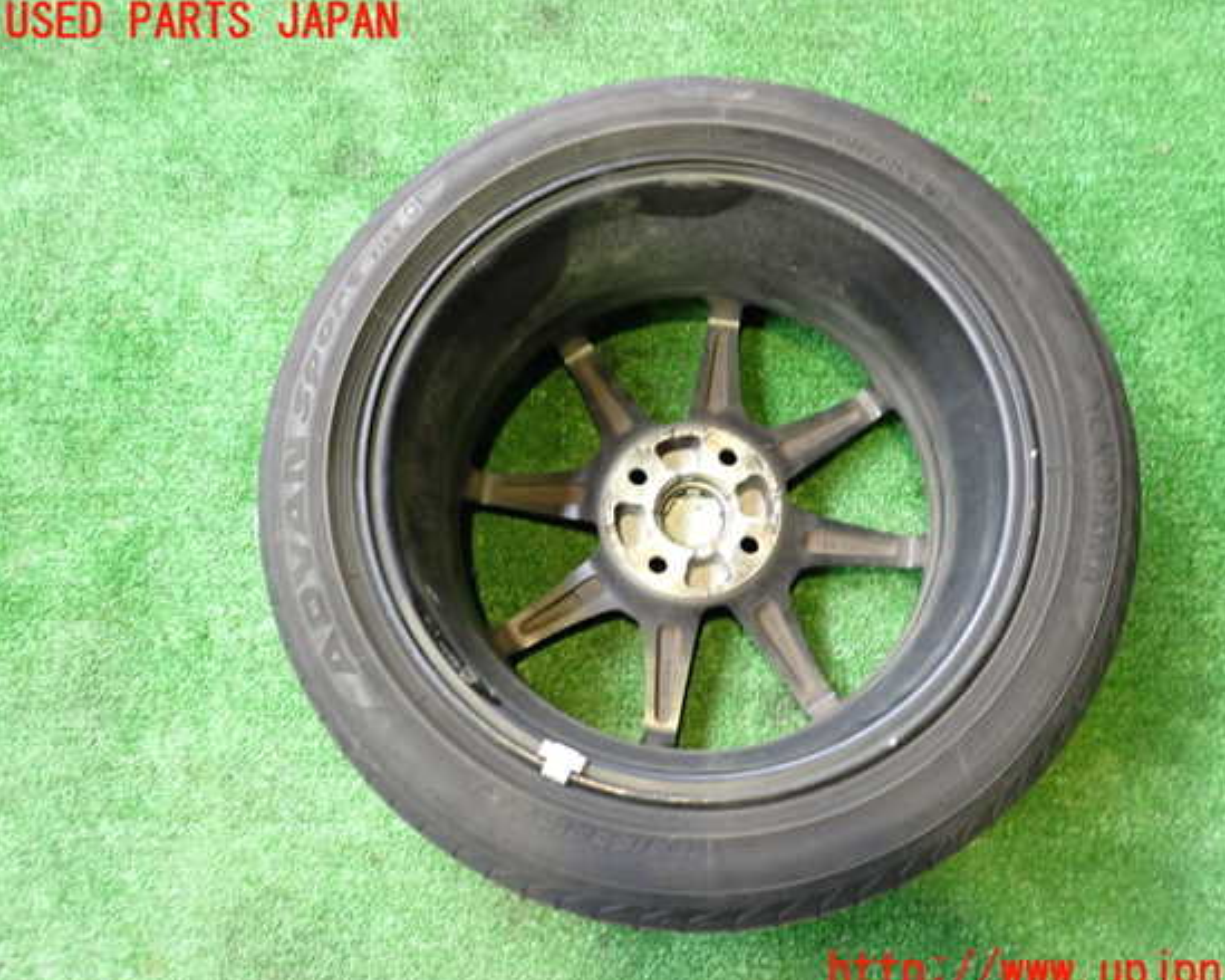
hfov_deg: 55.6
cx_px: 663
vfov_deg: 45.8
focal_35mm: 32
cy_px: 498
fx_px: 1160
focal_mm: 5.4
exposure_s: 1/30
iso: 500
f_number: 2.3
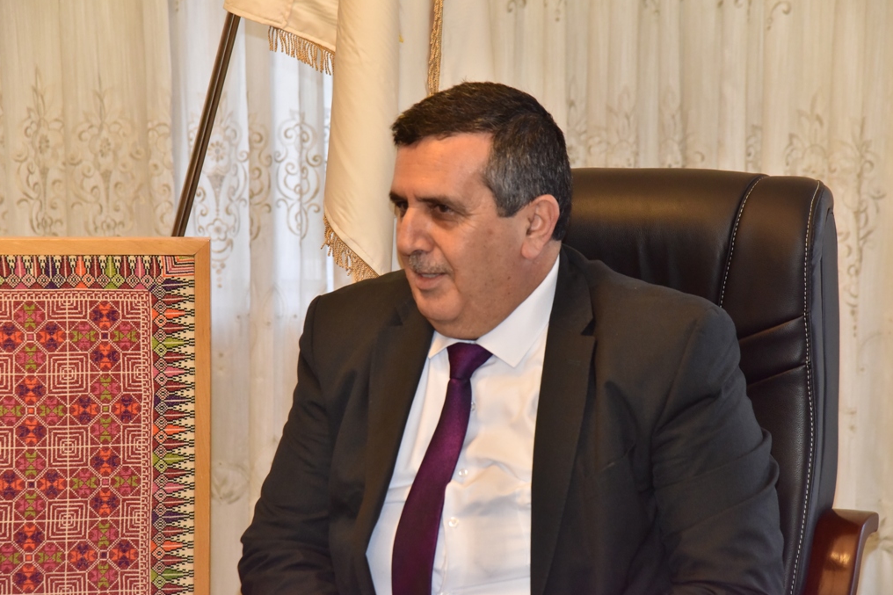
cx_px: 444
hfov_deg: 16.9
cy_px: 298
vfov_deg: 11.3
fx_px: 3001
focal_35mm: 121
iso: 2500
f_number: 6.3
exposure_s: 1/200
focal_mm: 120
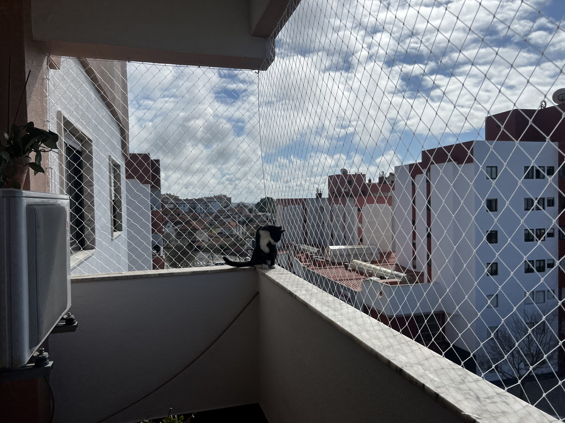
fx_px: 424
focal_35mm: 26
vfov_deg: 53.1
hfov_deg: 67.3
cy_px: 212
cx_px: 282
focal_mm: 5.7
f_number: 1.5
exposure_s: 1/14286
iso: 50
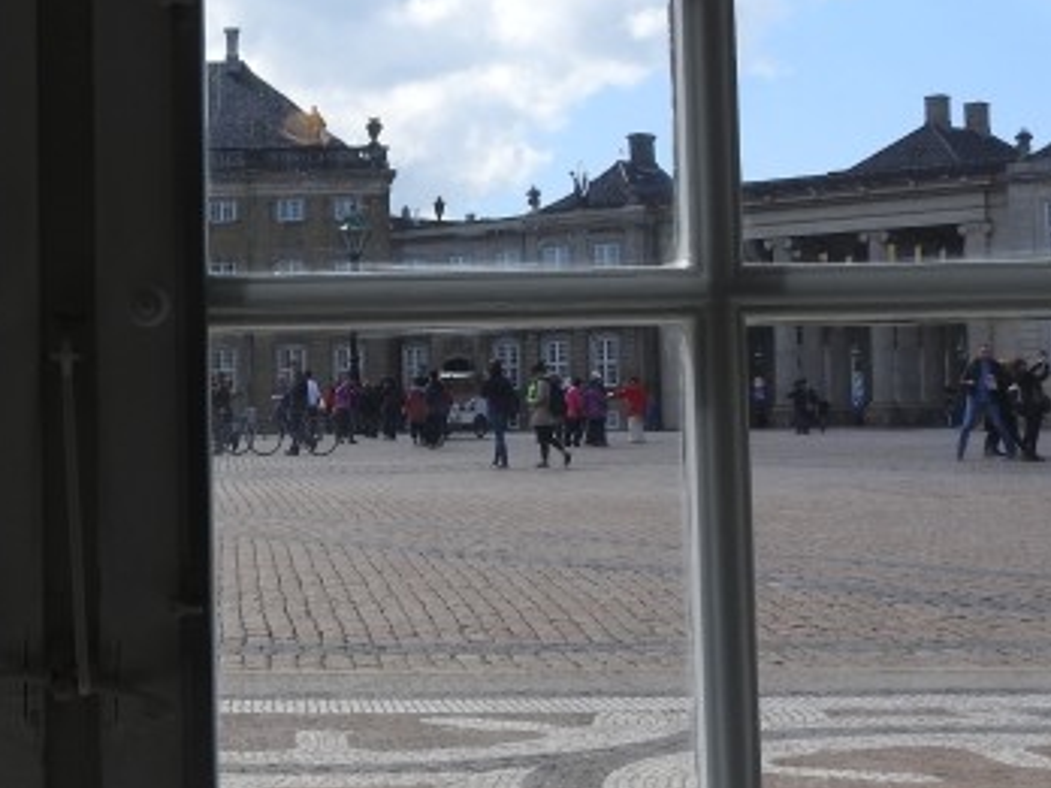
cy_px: 266
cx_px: 151
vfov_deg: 21.2
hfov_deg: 27.4
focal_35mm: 69
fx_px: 2095
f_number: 3.5
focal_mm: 5.4
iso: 100
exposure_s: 1/1250
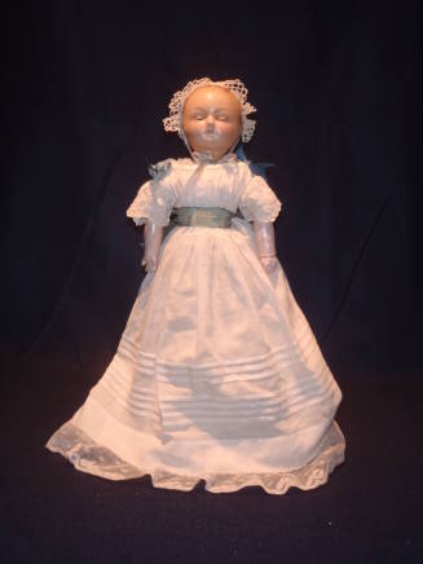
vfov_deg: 51.4
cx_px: 212
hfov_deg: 39.7
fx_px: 587
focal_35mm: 36
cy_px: 282
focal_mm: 6.53
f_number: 4.1
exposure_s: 1/40
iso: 100
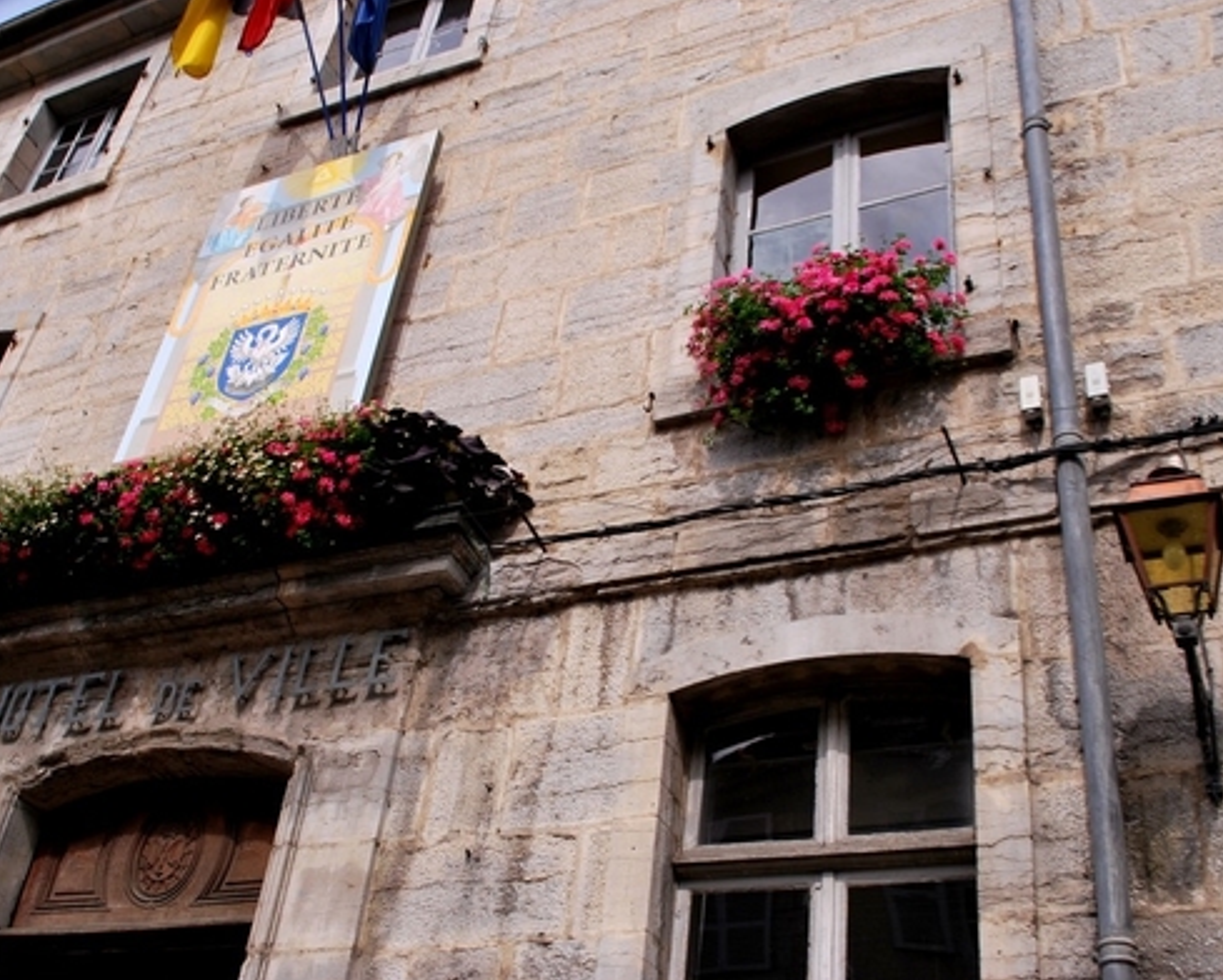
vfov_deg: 39.2
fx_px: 1377
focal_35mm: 38
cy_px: 494
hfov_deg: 47.9
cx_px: 578
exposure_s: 1/200
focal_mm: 22
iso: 100
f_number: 7.1
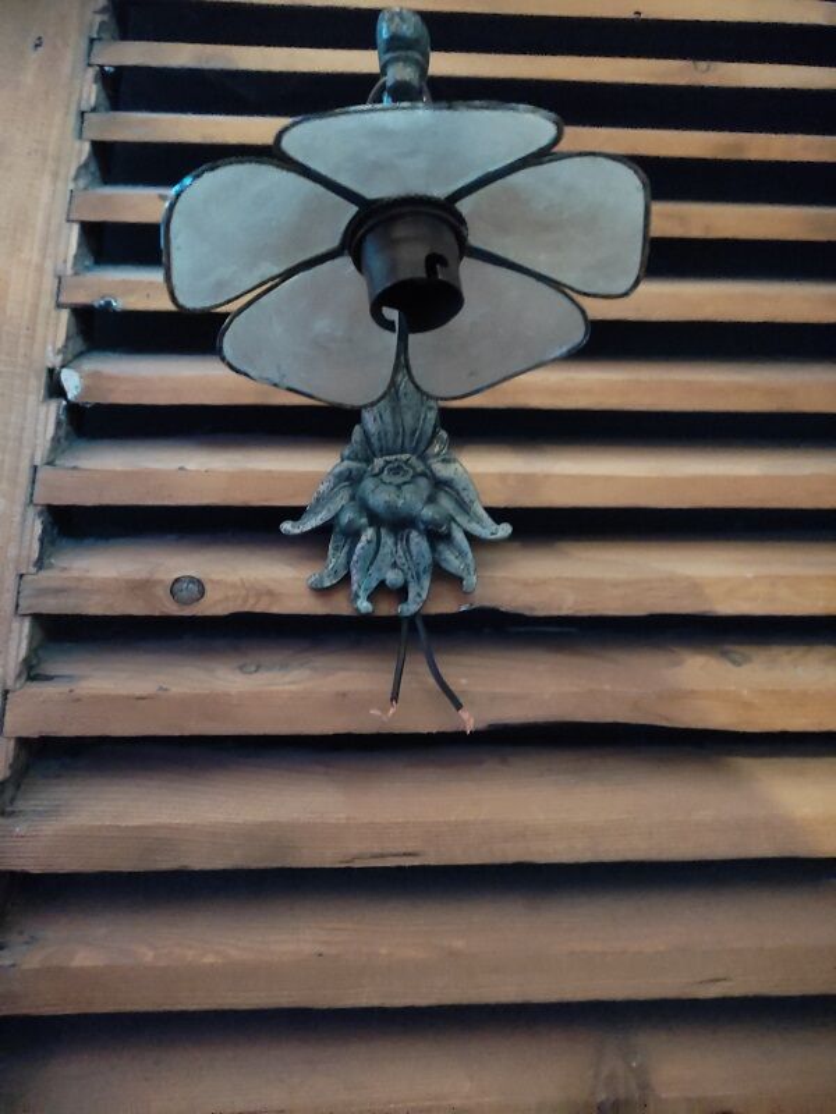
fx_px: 837
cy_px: 557
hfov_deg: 53.1
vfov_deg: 67.3
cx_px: 418
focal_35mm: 26
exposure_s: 1/14
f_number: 1.79
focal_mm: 4.74
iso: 13356
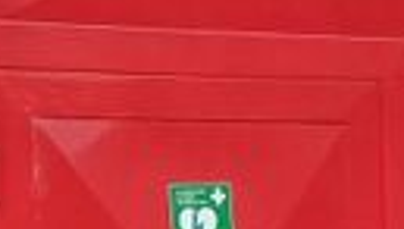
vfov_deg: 7.4
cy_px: 436
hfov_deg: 13.3
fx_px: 1716
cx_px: 13
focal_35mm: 160
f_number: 1.8
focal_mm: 4.65
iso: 64
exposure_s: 1/50
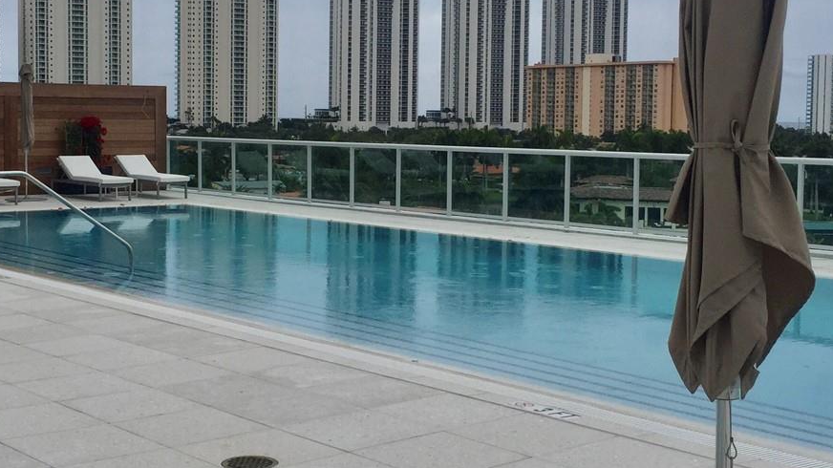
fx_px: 1281
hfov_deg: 35.9
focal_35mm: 58
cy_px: 195
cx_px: 341
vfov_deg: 20.7
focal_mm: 4.15
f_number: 2.2
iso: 32
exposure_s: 1/898
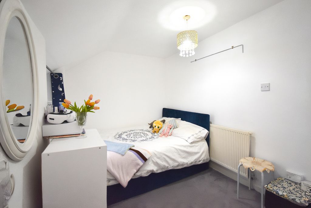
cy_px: 104
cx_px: 156
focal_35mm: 15
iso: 1000
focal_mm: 10
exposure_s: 1/125
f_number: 4.5
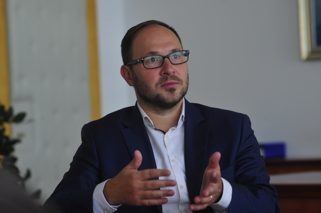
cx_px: 160
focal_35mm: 50
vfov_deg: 27.0
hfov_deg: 39.6
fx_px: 446
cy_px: 106
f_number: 4
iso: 1600
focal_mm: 50
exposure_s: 1/125
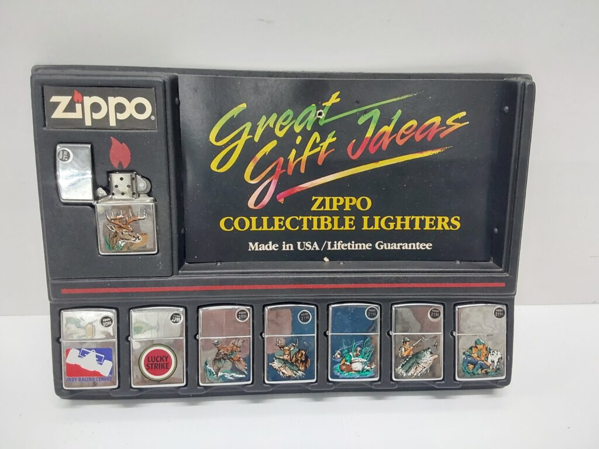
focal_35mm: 28
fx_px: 485
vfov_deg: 49.7
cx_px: 300
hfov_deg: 63.4
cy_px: 224
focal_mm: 2.91
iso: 200
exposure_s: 1/40
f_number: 1.9
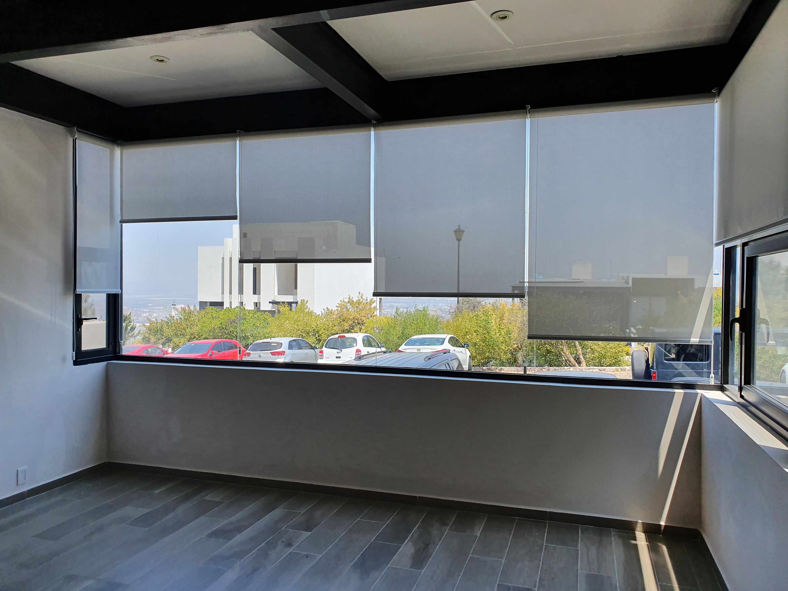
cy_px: 296
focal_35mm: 26
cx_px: 394
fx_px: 592
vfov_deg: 53.1
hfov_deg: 67.3
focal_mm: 4.32
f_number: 2.4
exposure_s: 1/910
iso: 50
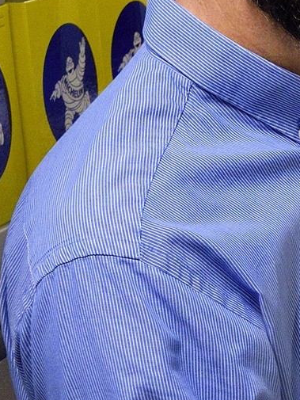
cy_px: 371
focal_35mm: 183
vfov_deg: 10.7
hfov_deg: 7.7
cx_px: 619
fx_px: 2114
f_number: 7.1
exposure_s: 1/50
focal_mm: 40
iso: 3200
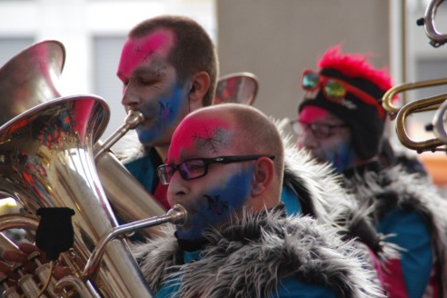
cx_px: 222
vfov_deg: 4.5
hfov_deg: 6.8
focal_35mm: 304
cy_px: 149
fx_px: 3774
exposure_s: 1/160
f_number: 6.3
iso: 3200
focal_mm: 200
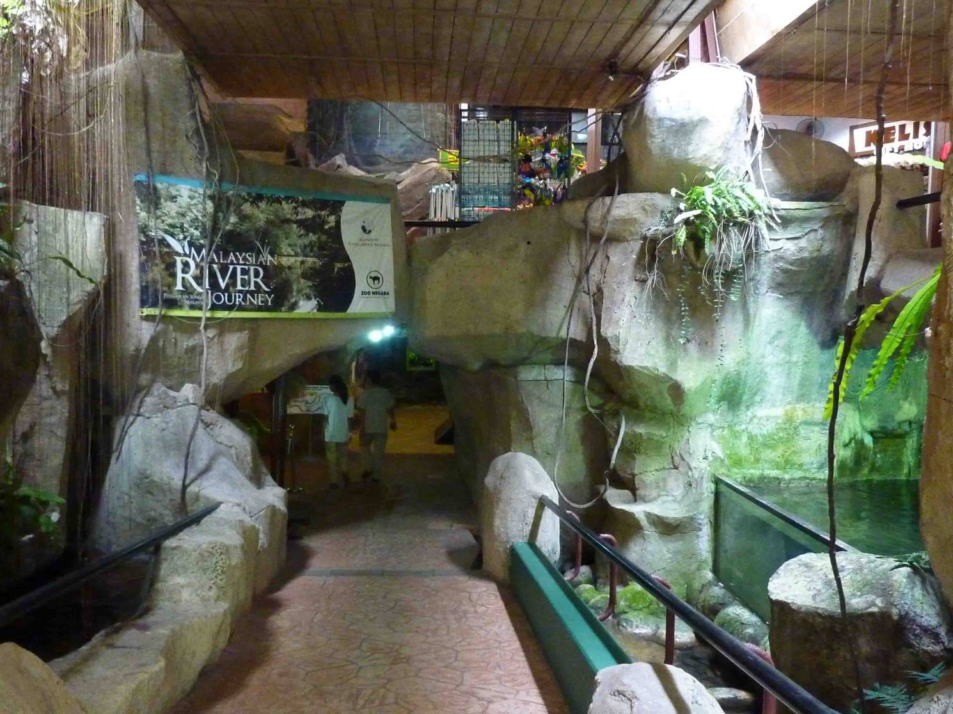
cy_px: 371
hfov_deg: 61.7
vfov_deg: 48.2
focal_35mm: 29
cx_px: 476
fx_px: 798
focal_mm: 4.4
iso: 800
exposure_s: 1/20
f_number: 3.3
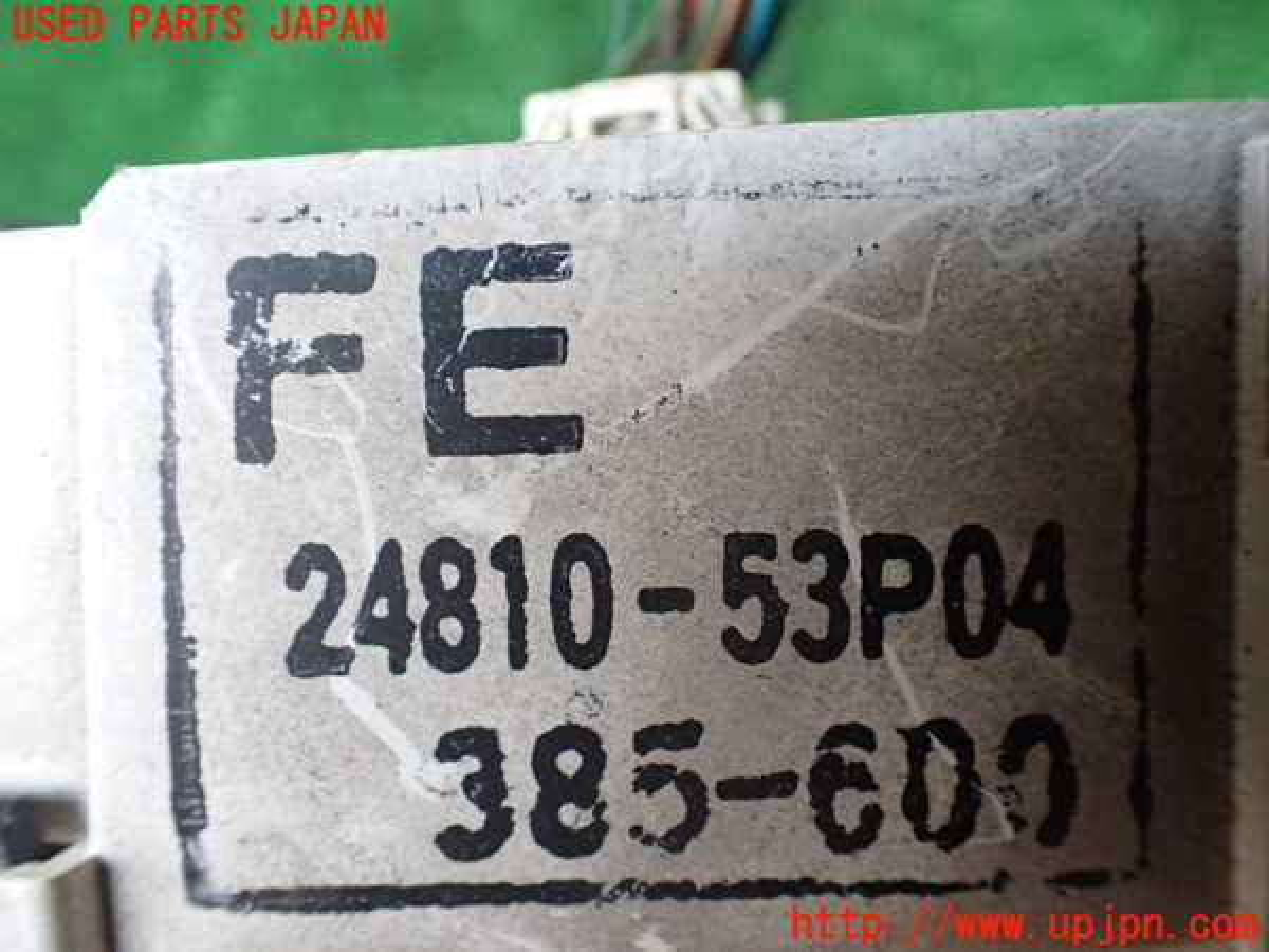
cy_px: 476
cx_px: 634
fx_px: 1100
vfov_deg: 46.8
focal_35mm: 30
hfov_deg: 60.0
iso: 800
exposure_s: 1/40
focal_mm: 5.4
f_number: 2.3
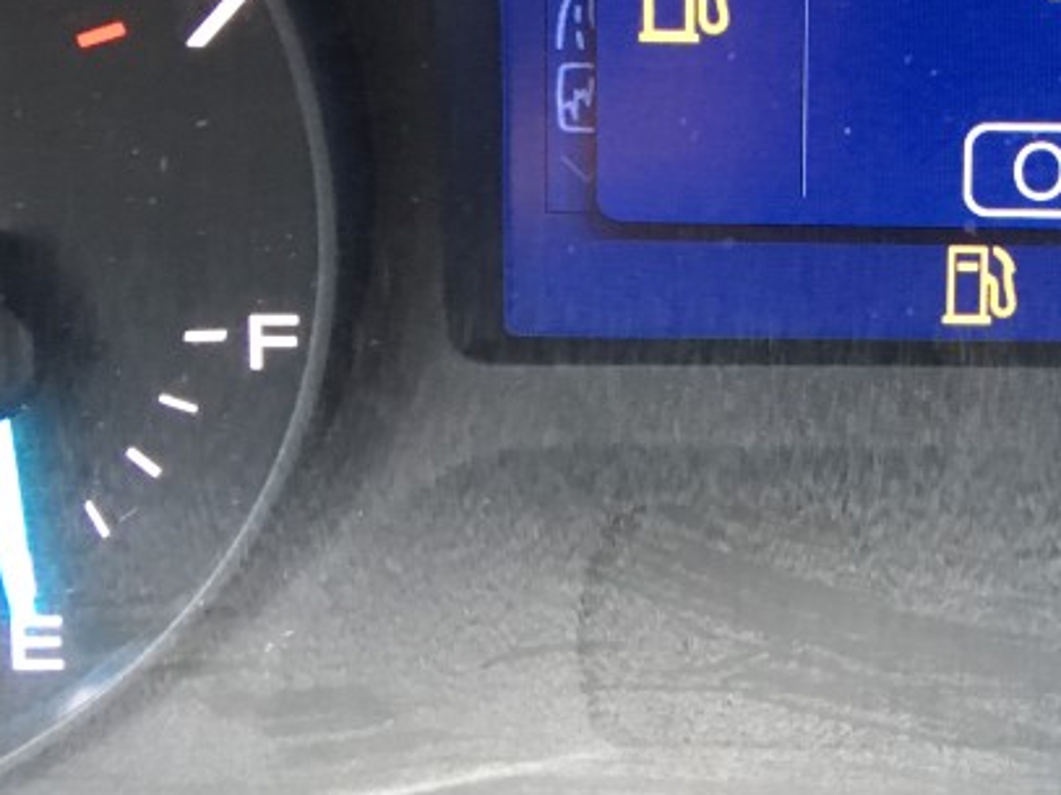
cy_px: 151
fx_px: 2237
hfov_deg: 25.6
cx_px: 1019
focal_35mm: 73
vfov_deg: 19.9
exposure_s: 1/24
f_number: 2.2
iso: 200
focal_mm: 4.15
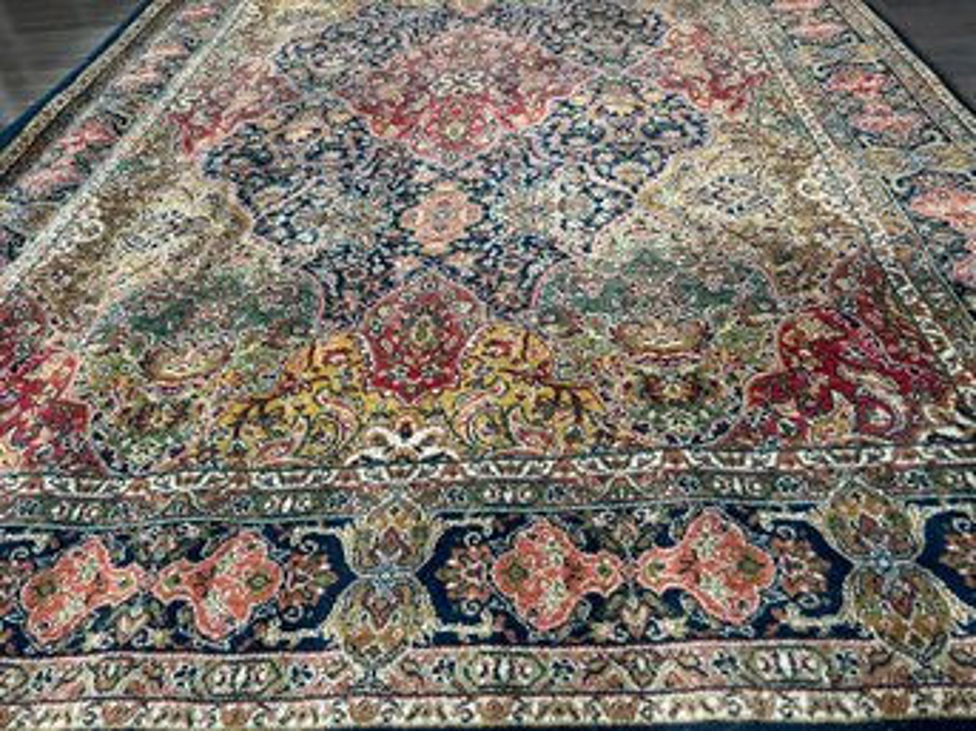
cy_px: 366
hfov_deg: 67.3
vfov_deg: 53.0
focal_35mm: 26
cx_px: 488
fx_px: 733
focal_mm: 5.7
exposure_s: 1/60
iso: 200
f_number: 1.5
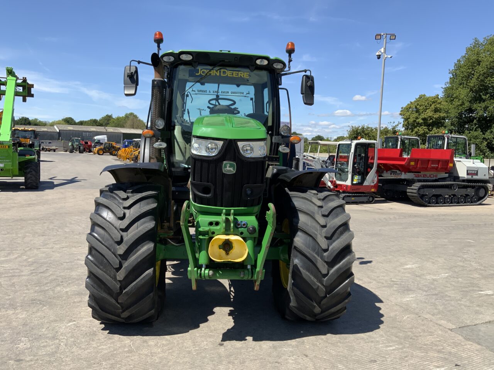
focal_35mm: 29
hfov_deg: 61.7
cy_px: 185
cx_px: 247
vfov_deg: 48.2
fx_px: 414
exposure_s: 1/1577
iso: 16
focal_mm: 3
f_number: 1.8
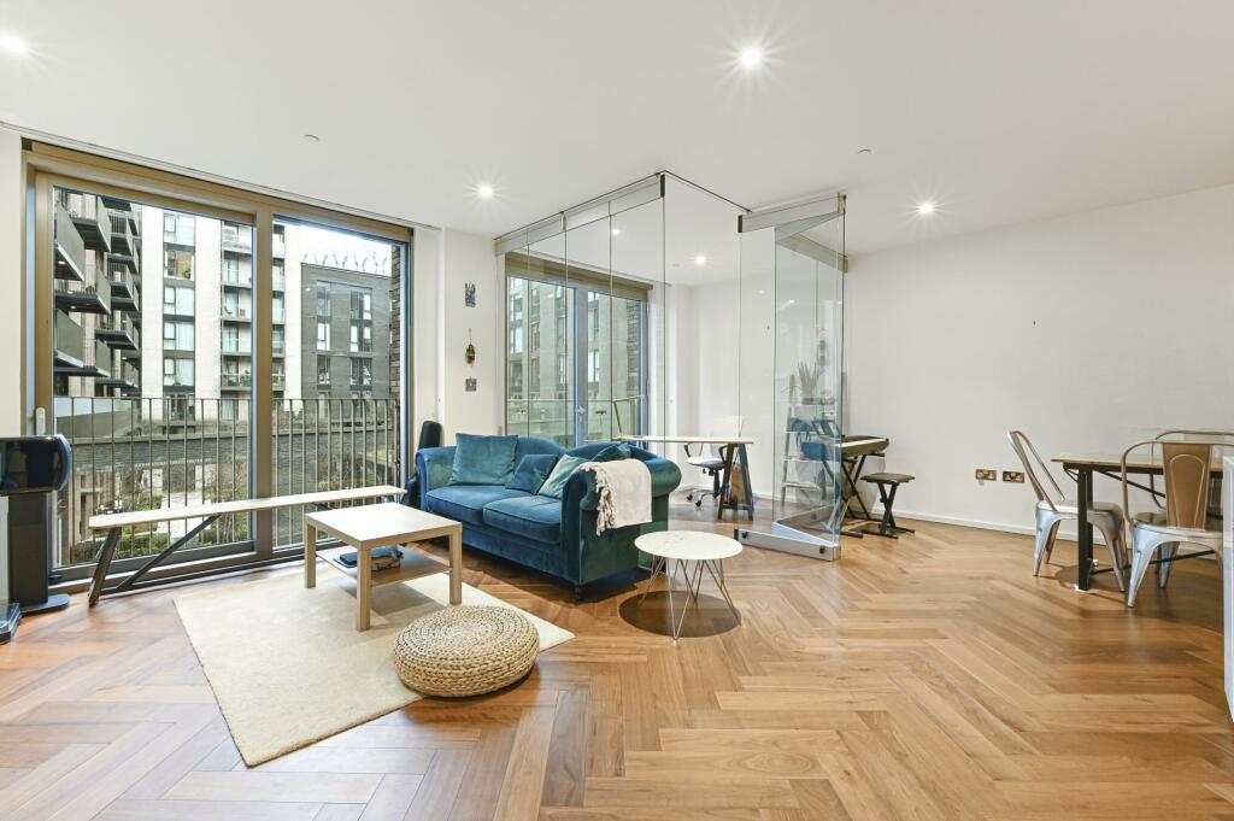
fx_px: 479
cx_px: 617
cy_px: 410
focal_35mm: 14
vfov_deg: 81.1
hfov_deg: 104.3
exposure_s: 3
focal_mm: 14
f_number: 16
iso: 200
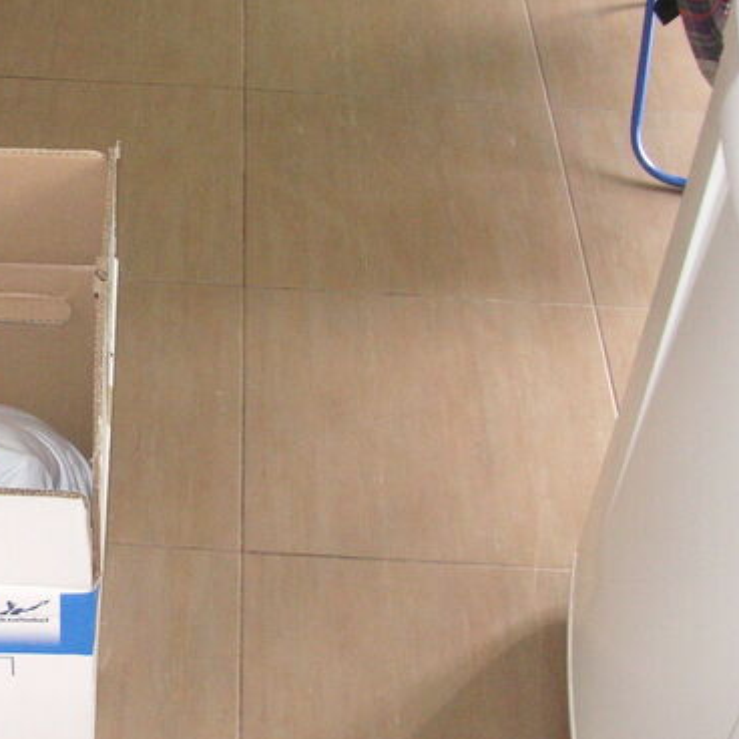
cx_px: 4
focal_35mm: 71
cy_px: 327
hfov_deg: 23.3
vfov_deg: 24.3
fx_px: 1715
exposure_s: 1/45
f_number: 2.8
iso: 160
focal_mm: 6.1
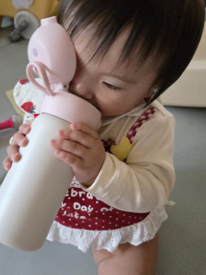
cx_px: 97
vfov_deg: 58.3
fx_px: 246
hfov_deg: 45.4
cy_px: 139
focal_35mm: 31
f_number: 1.8
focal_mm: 5.4
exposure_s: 1/40
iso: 1250
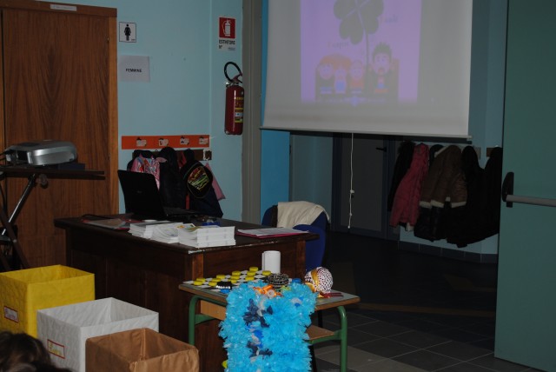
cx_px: 278
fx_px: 788
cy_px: 186
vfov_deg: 26.5
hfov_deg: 38.8
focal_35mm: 51
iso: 200
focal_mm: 34
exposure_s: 1/60
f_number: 5
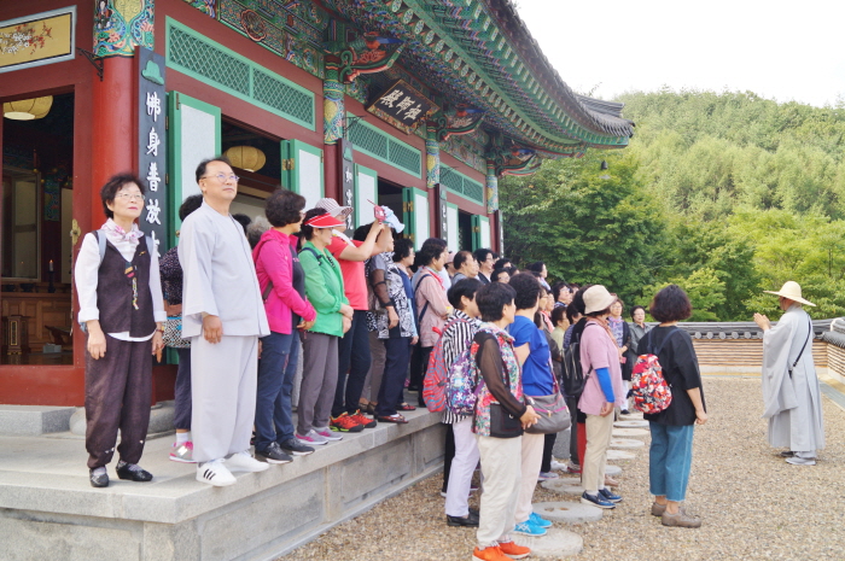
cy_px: 280
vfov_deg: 39.9
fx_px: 774
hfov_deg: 57.3
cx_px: 422
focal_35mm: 33
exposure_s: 1/100
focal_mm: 22
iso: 100
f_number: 6.3
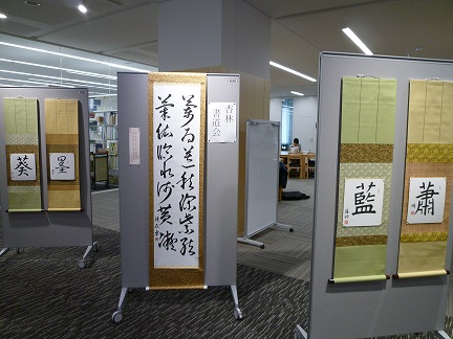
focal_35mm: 25
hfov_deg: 69.4
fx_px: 327
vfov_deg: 54.9
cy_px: 170
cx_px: 226
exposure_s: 1/30
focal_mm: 4.5
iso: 160
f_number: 2.8
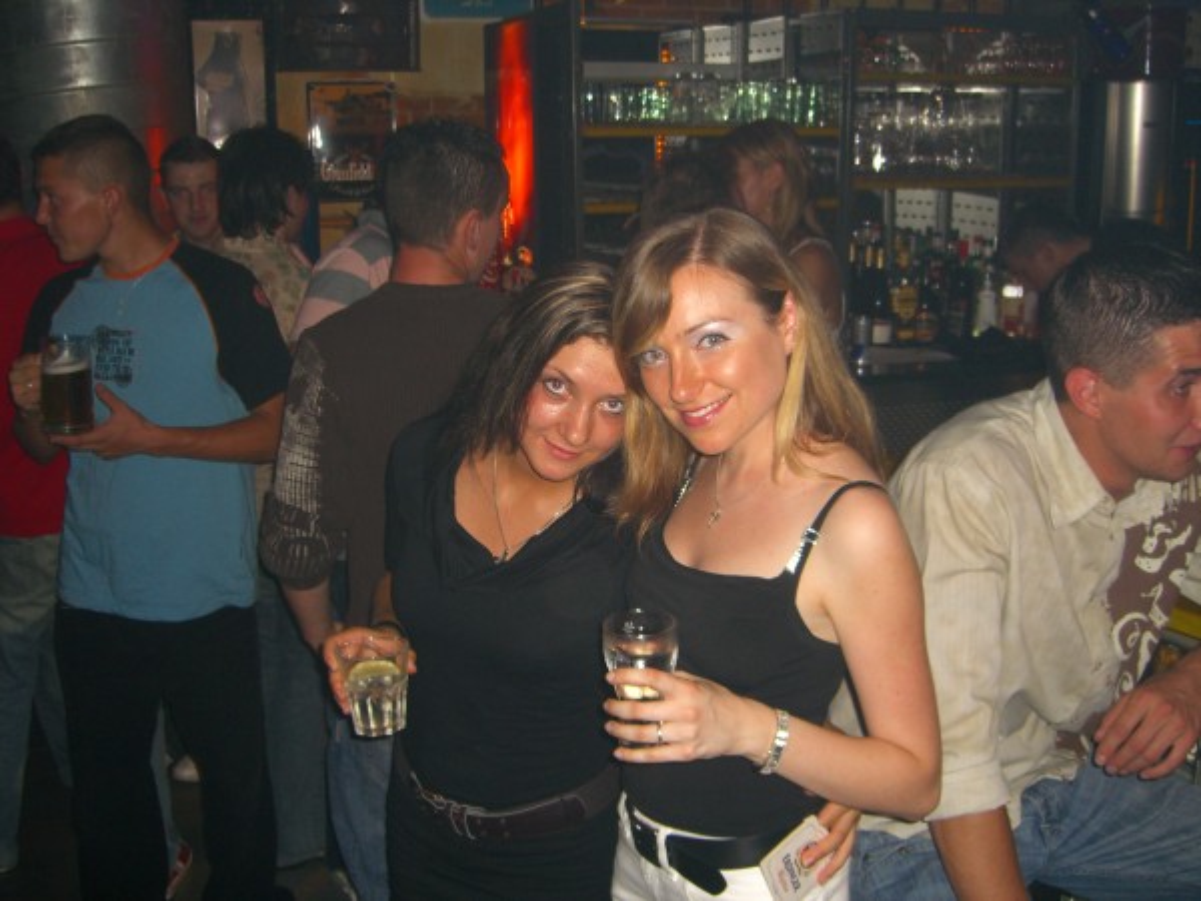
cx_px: 600
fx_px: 1318
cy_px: 450
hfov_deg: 49.0
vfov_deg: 37.7
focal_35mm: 38
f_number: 2.8
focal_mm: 7.9
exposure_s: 1/60
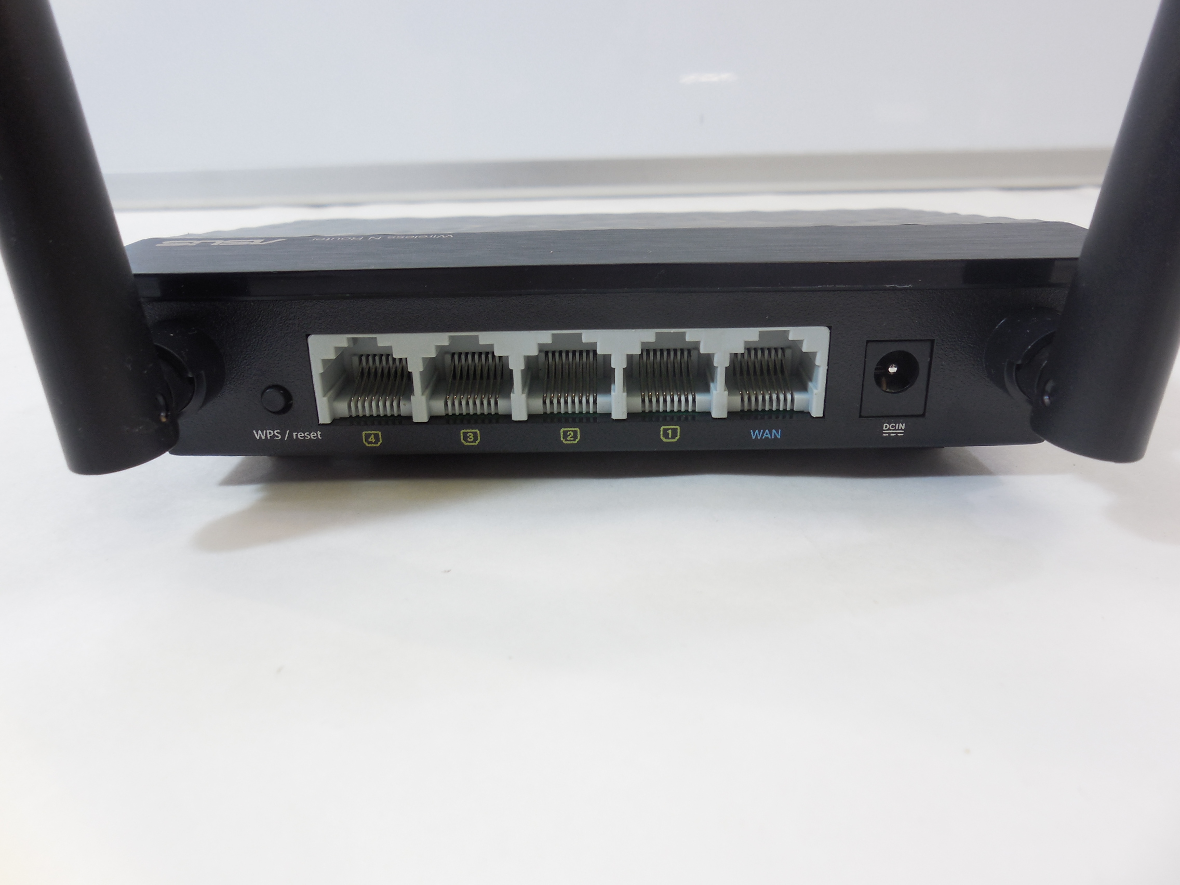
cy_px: 442
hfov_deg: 67.3
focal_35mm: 26
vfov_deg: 53.1
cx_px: 590
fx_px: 886
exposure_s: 1/40
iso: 125
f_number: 3.5
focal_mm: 4.6
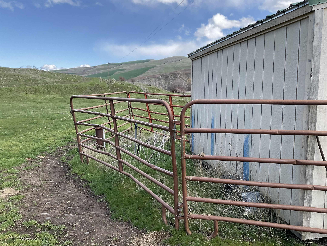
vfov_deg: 48.2
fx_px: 274
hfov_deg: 61.7
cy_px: 123
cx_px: 164
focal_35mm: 29
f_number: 1.8
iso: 16
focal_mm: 3
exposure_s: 1/514
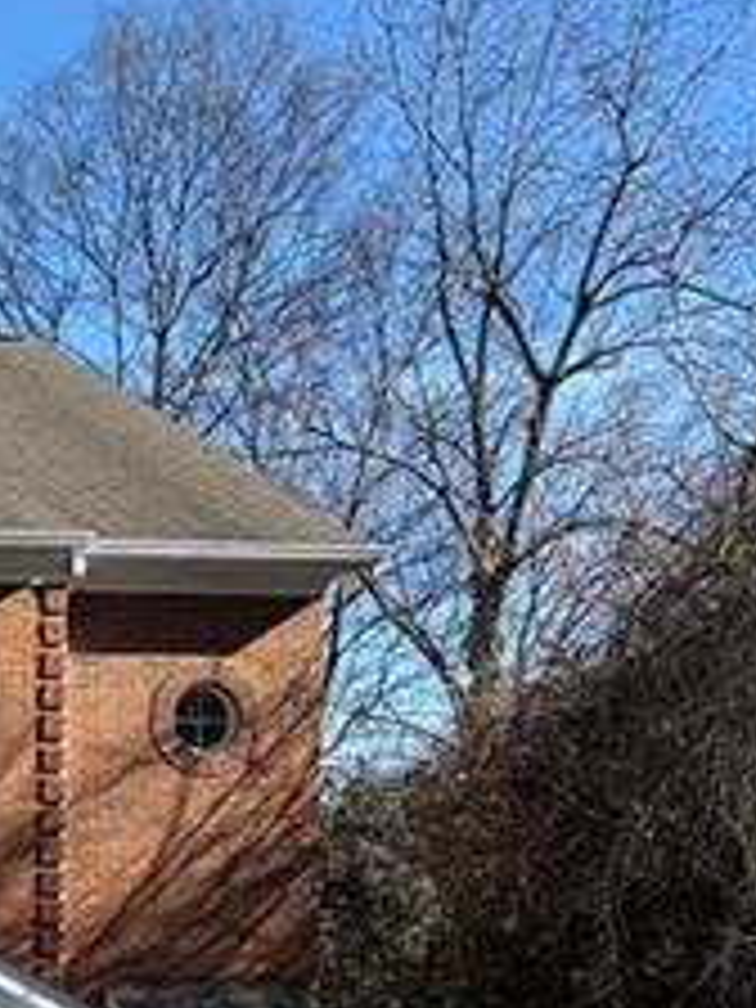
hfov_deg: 14.9
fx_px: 2592
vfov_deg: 20.5
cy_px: 1238
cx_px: -522
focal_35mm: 89
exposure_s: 1/1399
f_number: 1.6
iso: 50
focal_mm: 5.96
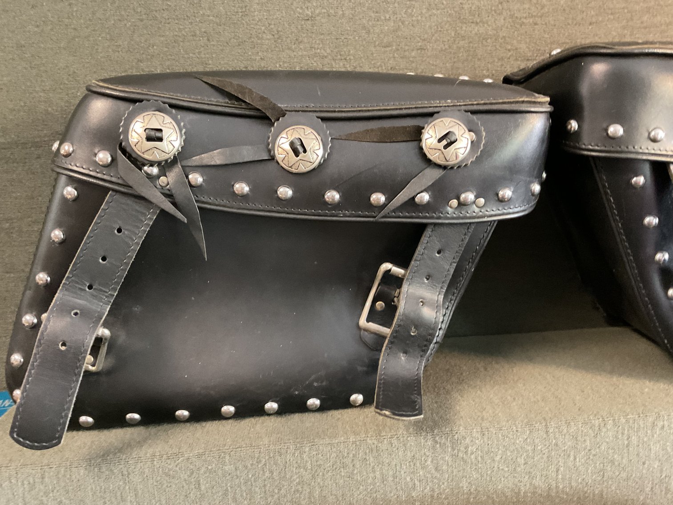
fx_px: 564
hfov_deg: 61.7
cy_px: 252
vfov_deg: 48.2
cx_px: 336
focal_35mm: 29
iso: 500
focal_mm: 3
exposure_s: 1/25
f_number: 1.8
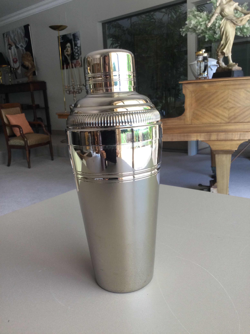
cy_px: 167
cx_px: 125
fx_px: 299
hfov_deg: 45.4
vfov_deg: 58.4
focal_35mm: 31
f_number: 2.4
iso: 25
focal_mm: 3.3
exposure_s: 1/33
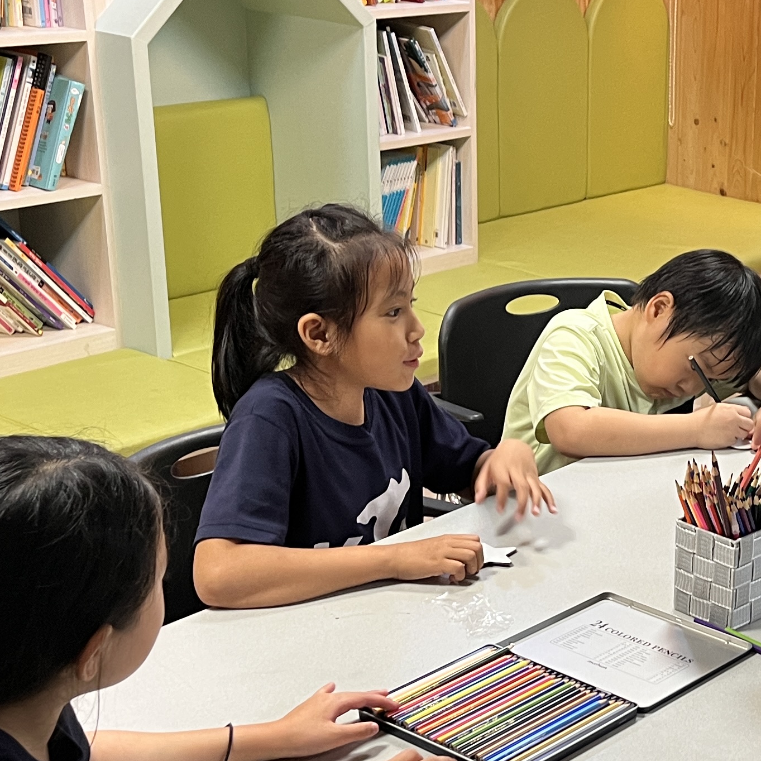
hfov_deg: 24.2
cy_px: 517
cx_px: 773
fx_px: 1691
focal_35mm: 68
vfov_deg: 25.2
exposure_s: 1/60
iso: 125
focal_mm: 5.1
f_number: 1.6
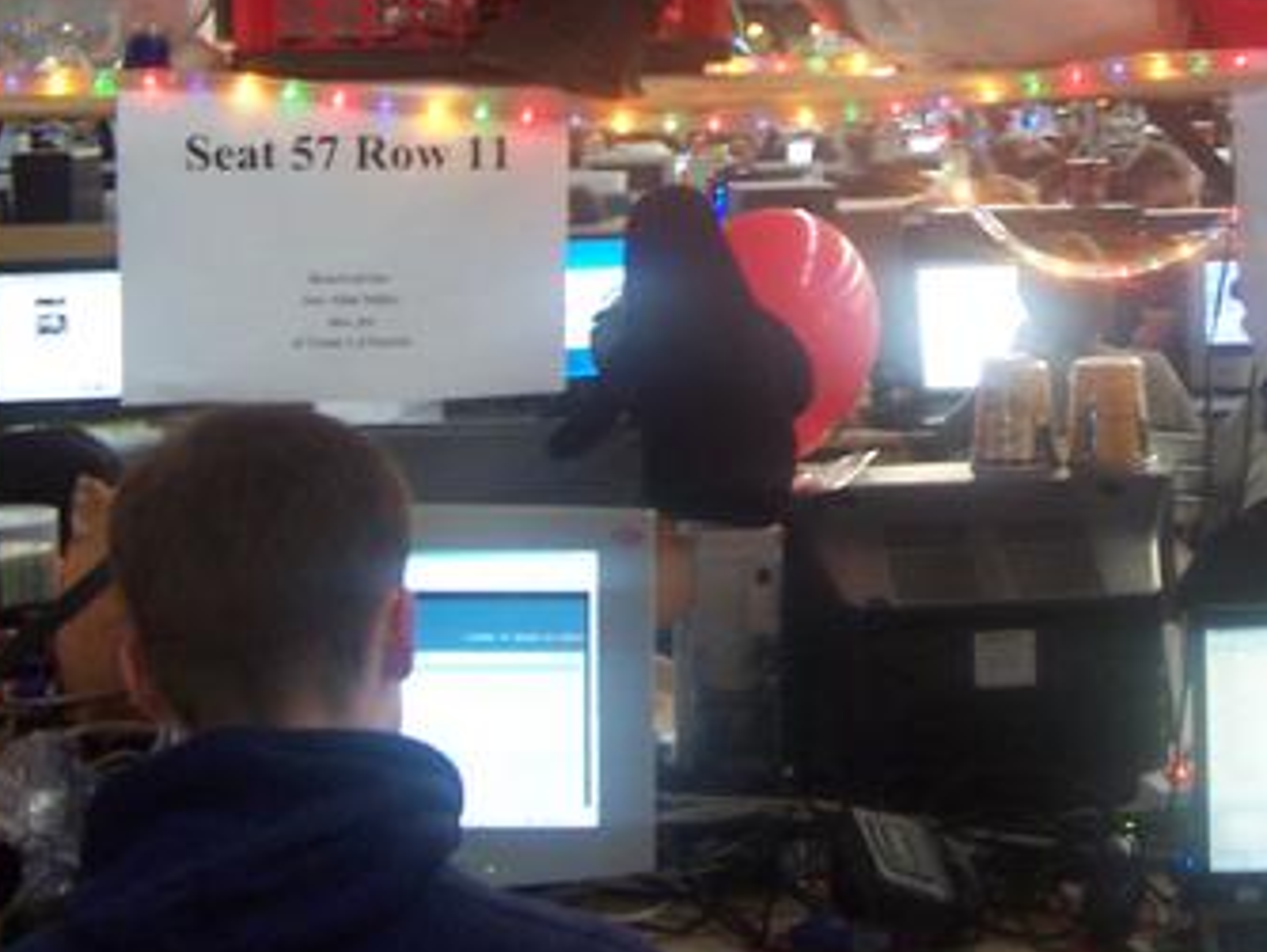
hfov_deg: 28.5
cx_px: 975
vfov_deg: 21.7
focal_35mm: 67
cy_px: 205
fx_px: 2454
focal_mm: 5.6
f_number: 2.8
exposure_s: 1/8
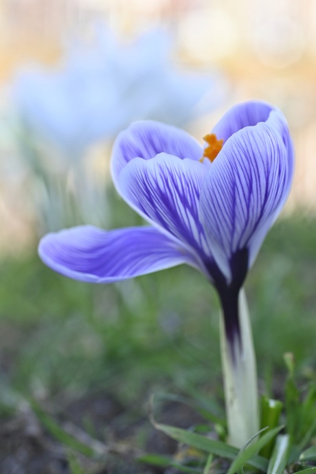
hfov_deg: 13.0
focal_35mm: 105
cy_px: 237
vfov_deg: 19.5
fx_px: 1382
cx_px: 158
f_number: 8
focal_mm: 70
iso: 400
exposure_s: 1/200
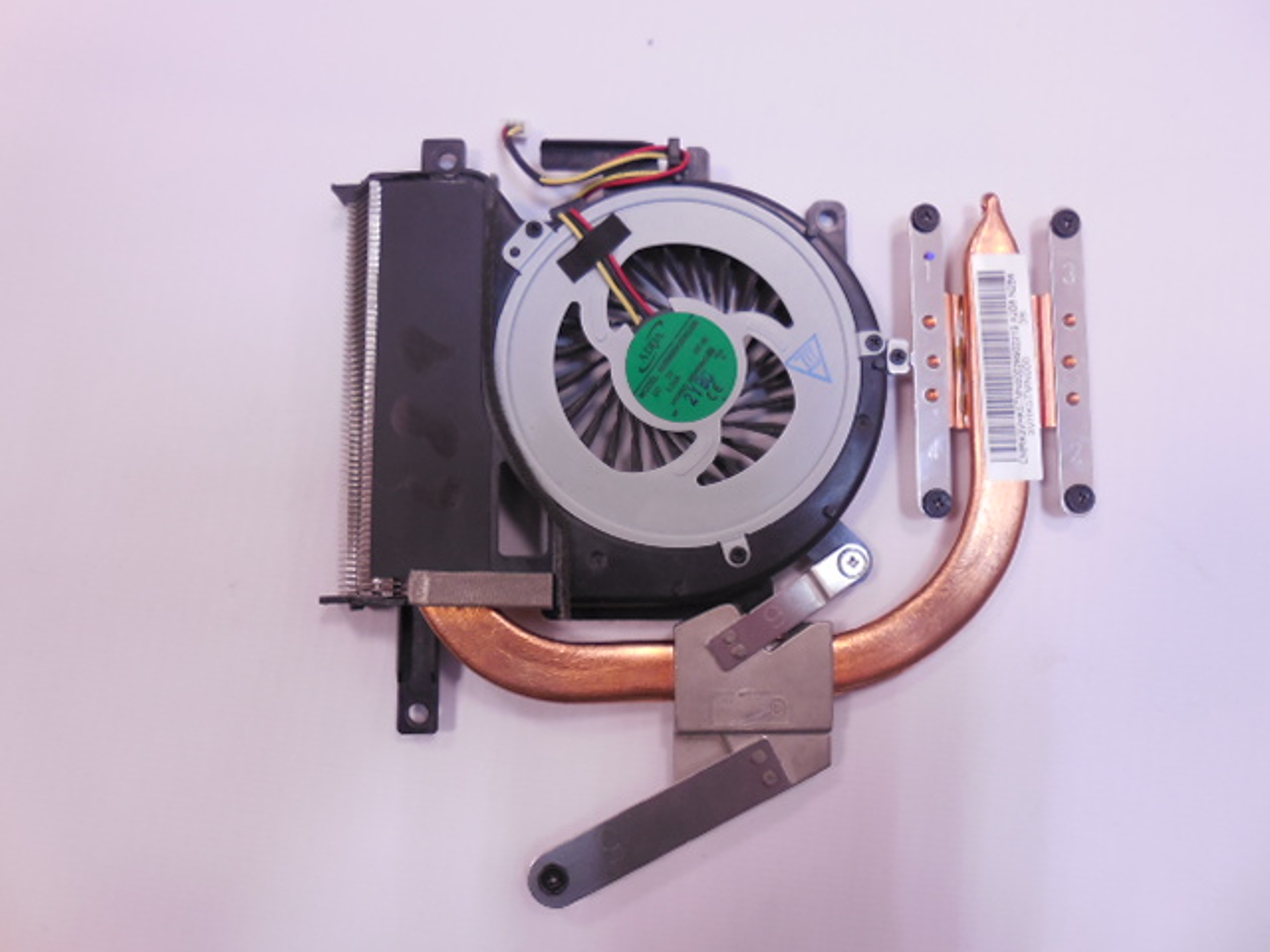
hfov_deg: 67.3
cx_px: 635
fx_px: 954
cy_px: 476
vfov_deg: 53.1
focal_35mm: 26
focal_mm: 4.6
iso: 280
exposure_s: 1/30
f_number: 3.5
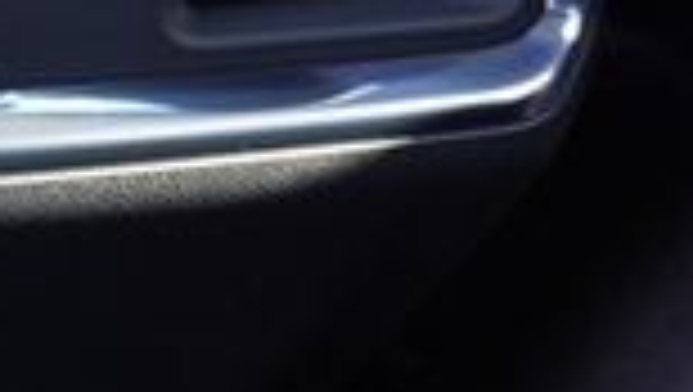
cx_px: -459
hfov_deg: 14.2
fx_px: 2523
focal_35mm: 137
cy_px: 14
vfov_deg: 8.8
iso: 2000
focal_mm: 21
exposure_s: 1/160
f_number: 4
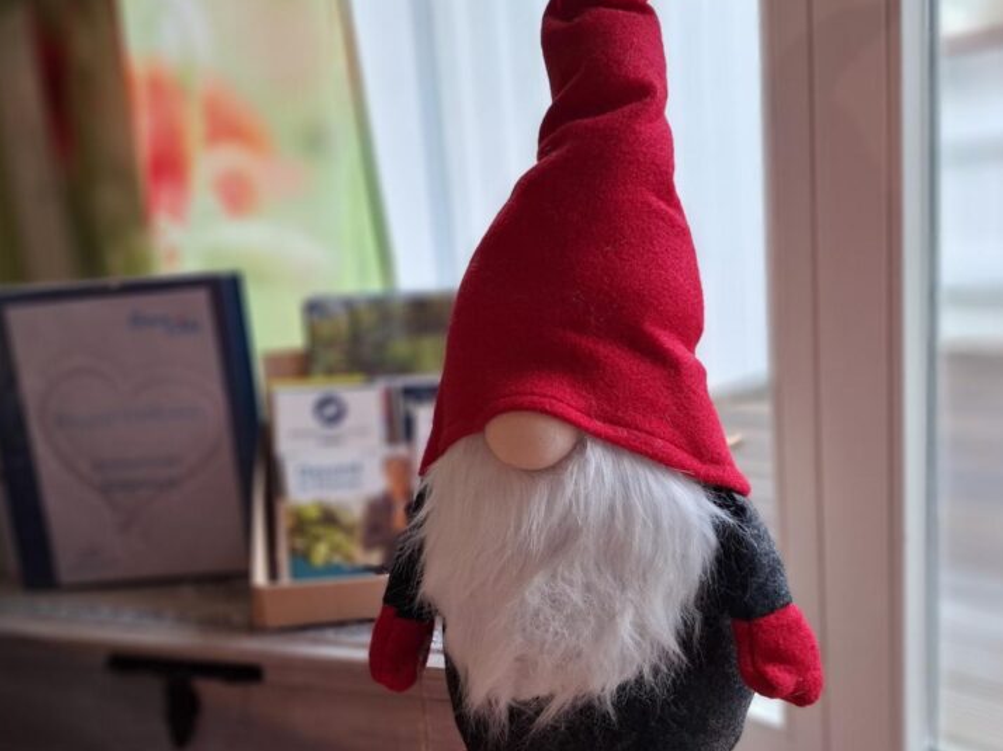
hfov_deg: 55.1
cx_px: 416
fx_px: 956
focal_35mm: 33
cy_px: 438
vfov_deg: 42.8
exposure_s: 1/100
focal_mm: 5.54
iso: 160
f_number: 1.8
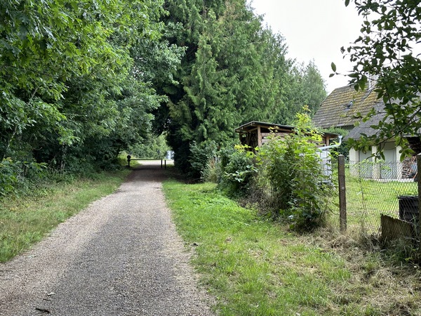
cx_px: 210
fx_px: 584
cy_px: 158
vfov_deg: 30.3
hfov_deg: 39.7
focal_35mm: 48
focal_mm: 6.86
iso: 64
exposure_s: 1/223
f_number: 1.78
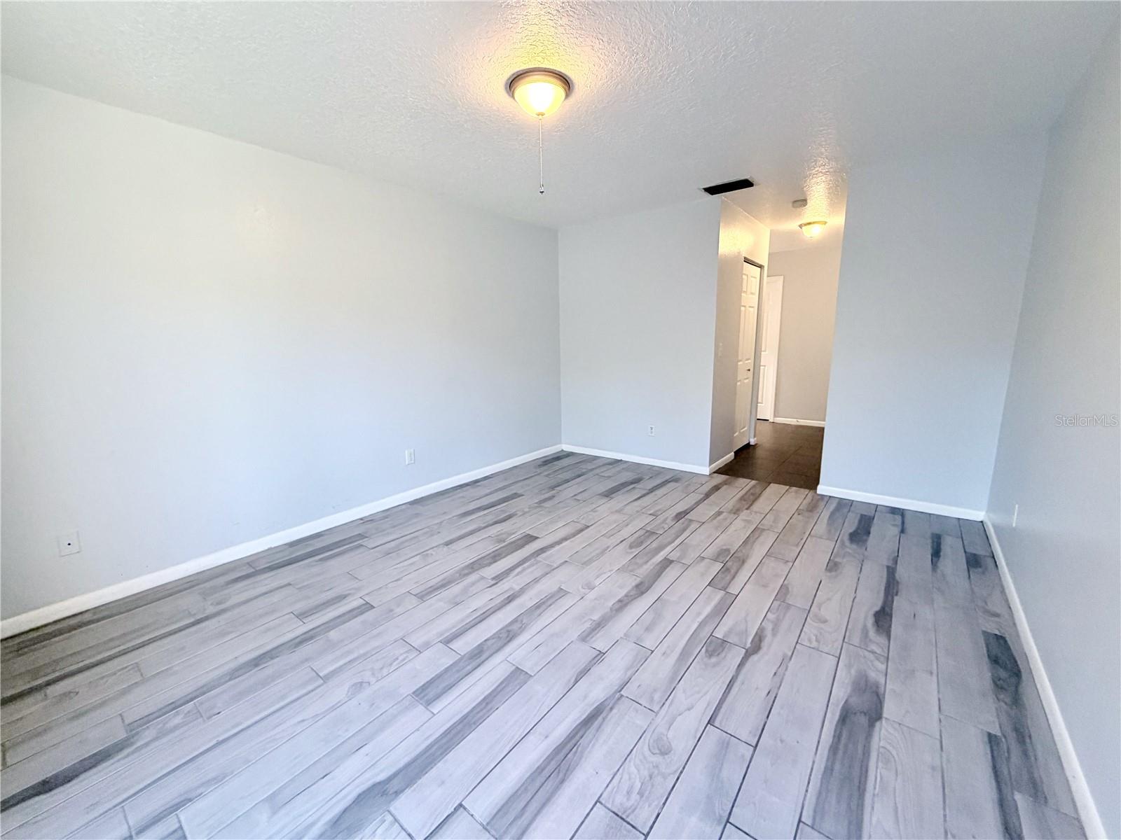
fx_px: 453
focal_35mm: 14
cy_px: 420
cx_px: 560
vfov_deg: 85.7
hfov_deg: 102.1
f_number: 2.2
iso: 200
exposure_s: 1/60
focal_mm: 2.22
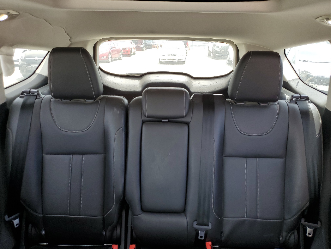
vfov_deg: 53.1
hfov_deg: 67.3
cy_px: 124
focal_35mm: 26
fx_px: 249
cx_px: 166
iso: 57
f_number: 1.5
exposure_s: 1/120
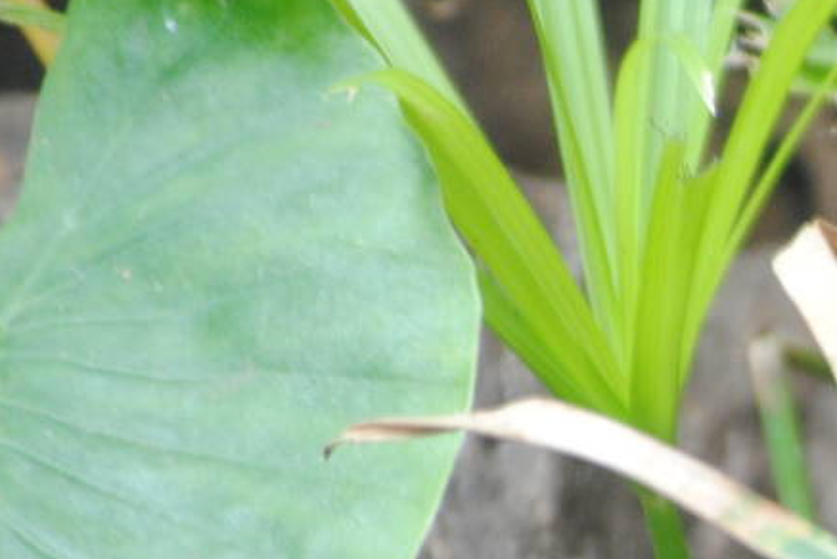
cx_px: 1404
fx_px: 19170
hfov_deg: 2.5
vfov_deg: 1.7
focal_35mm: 824
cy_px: 728
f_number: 5
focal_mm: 150
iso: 400
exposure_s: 1/40
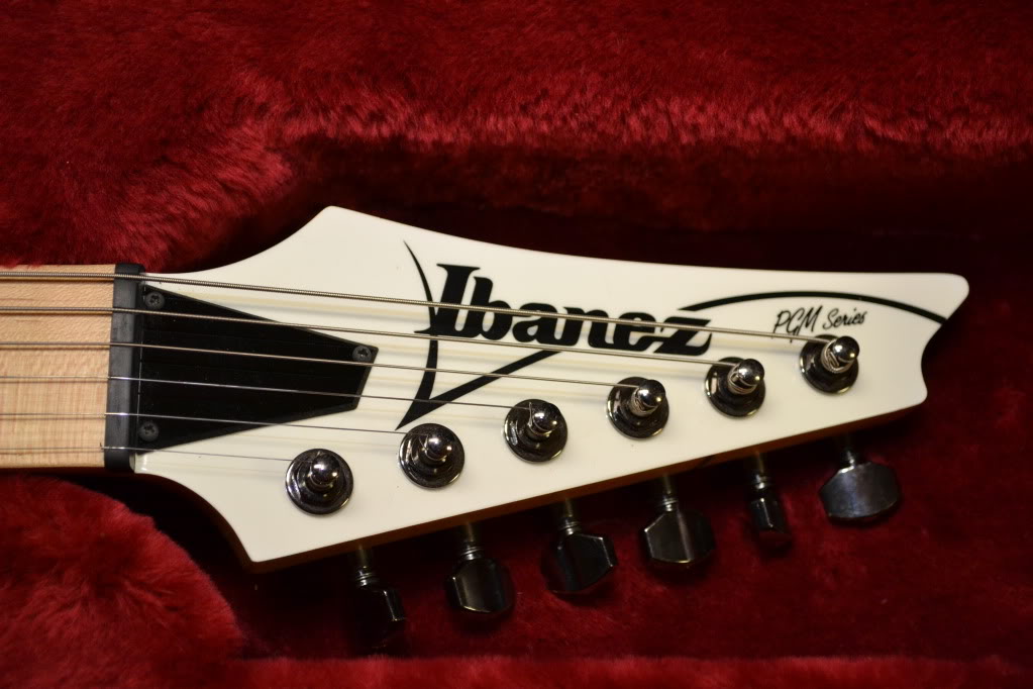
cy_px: 344
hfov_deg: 29.9
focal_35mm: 68
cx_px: 516
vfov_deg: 20.2
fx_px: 1937
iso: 1250
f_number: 5.3
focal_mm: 45
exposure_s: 1/60
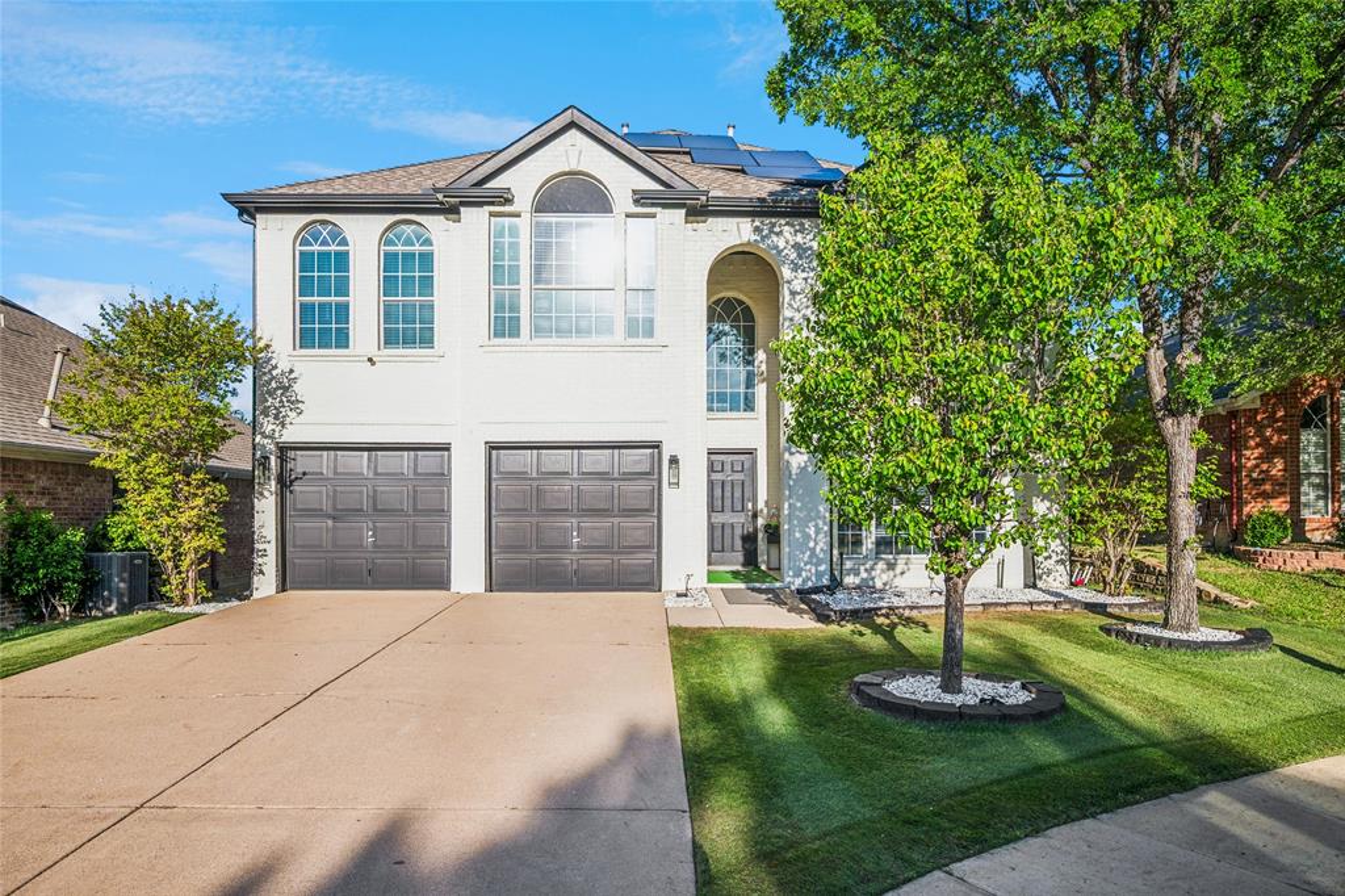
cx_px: 672
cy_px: 448
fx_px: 803
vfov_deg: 58.3
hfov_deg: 79.9
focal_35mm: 22
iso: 250
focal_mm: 21.5
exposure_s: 1/250
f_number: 8
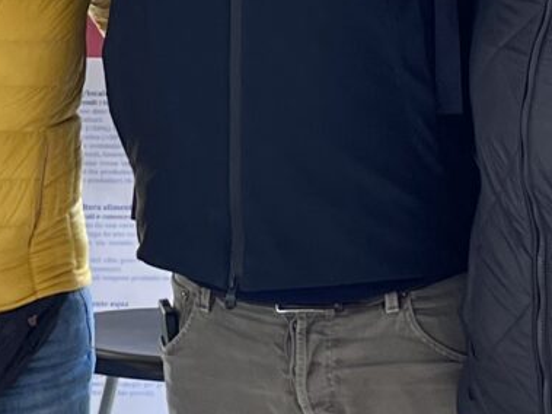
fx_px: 2694
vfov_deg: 8.6
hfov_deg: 11.5
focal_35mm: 169
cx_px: -77
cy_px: -157
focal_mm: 5.1
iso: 40
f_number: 1.6
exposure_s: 1/100
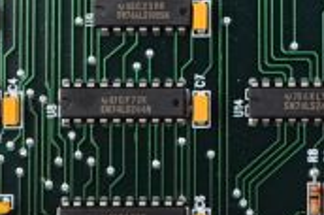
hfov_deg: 8.7
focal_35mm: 236
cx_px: 258
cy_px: -190
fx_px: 2120
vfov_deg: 5.7
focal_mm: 45
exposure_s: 1/160
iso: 400
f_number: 11
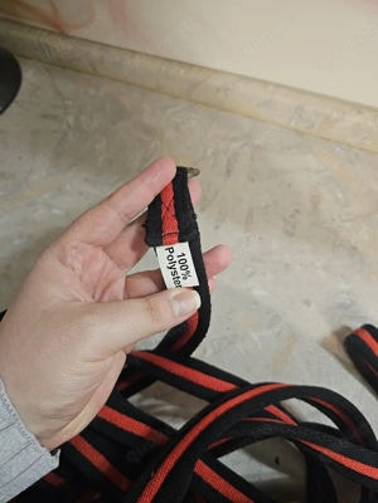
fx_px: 335
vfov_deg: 73.9
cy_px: 252
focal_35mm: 23
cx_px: 189
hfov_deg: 58.9
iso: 800
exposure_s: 1/50.3
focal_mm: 6.3
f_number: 1.7
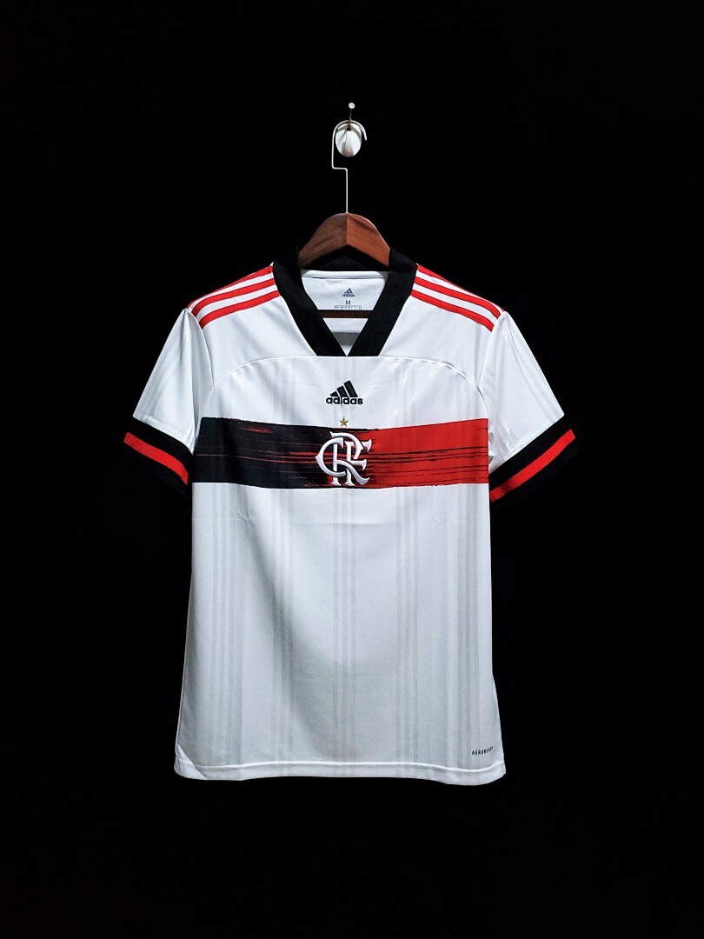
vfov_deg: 67.3
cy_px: 470
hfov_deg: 53.1
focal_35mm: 26
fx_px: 705
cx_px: 352
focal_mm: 4.3
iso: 640
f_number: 1.5
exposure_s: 1/45
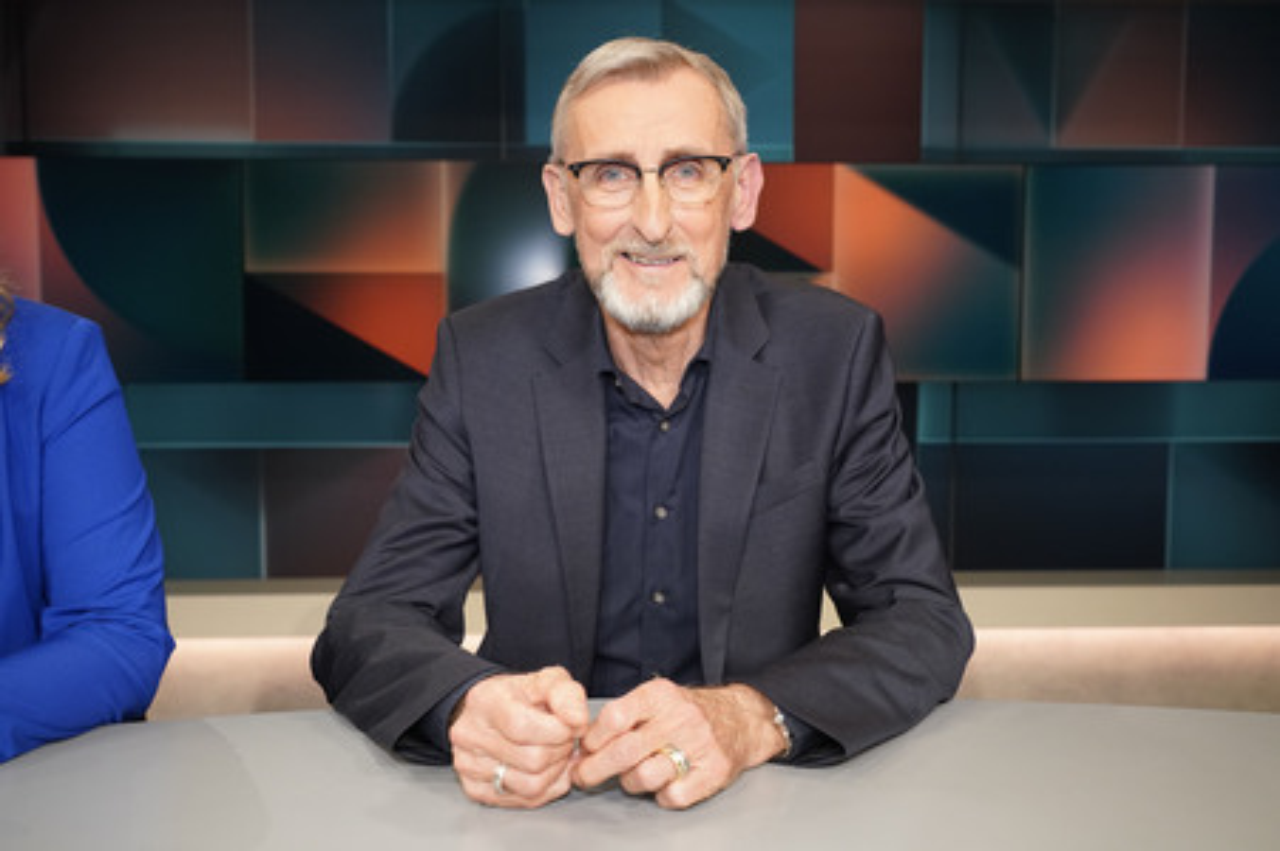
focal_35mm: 33
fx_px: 1172
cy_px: 426
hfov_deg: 57.3
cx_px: 640
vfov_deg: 39.9
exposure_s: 1/160
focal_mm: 33
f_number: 5
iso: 2000
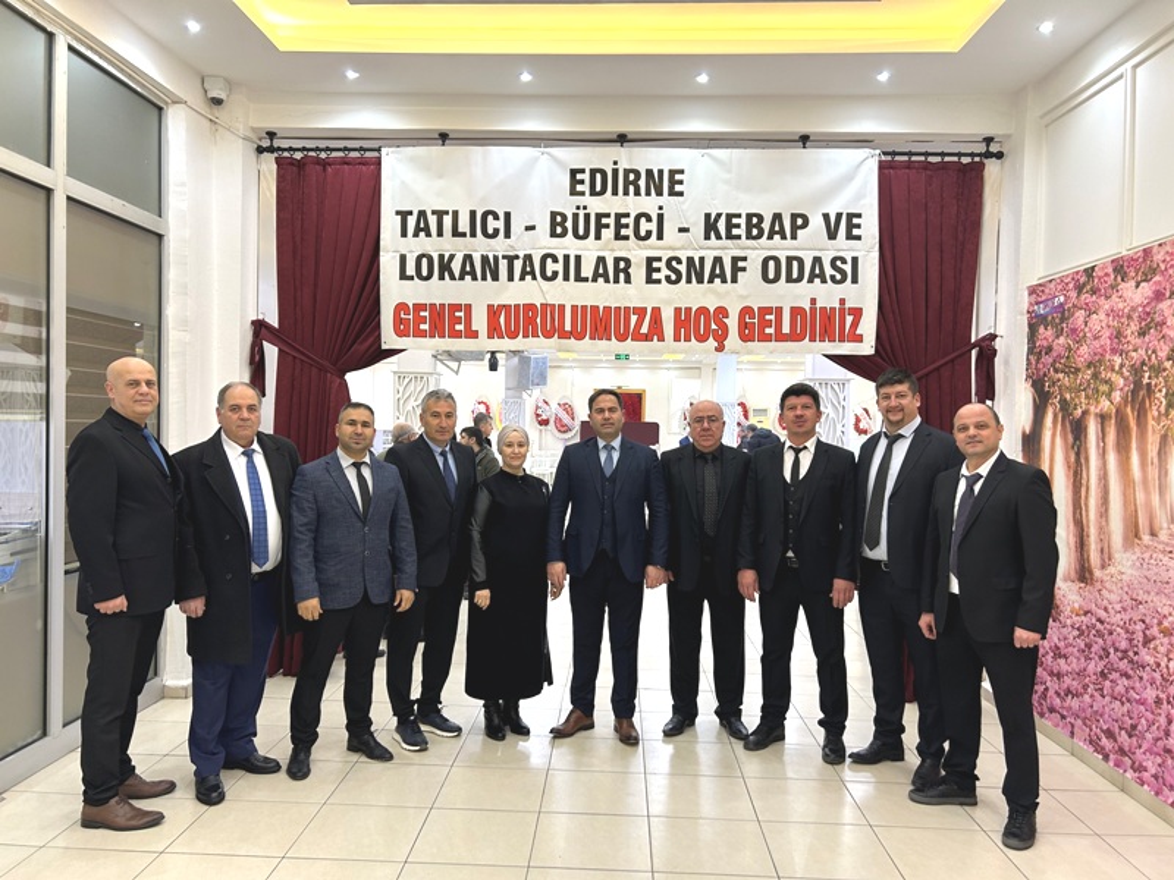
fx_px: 882
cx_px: 587
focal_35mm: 26
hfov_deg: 67.3
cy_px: 440
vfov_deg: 53.1
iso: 80
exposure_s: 1/50
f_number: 1.5
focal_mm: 5.7
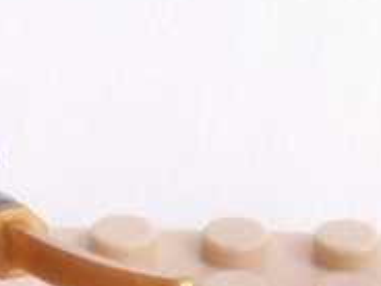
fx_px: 6923
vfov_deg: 2.4
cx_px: 162
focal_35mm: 629
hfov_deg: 3.2
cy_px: 225
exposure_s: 1
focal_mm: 23.64
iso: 50
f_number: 8
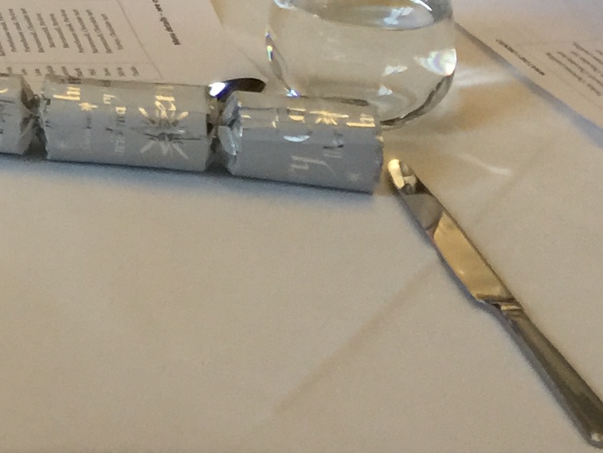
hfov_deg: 14.1
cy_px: -510
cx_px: -460
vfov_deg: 10.7
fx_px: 2178
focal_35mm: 125
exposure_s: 1/33
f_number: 2.2
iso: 64
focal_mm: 4.15
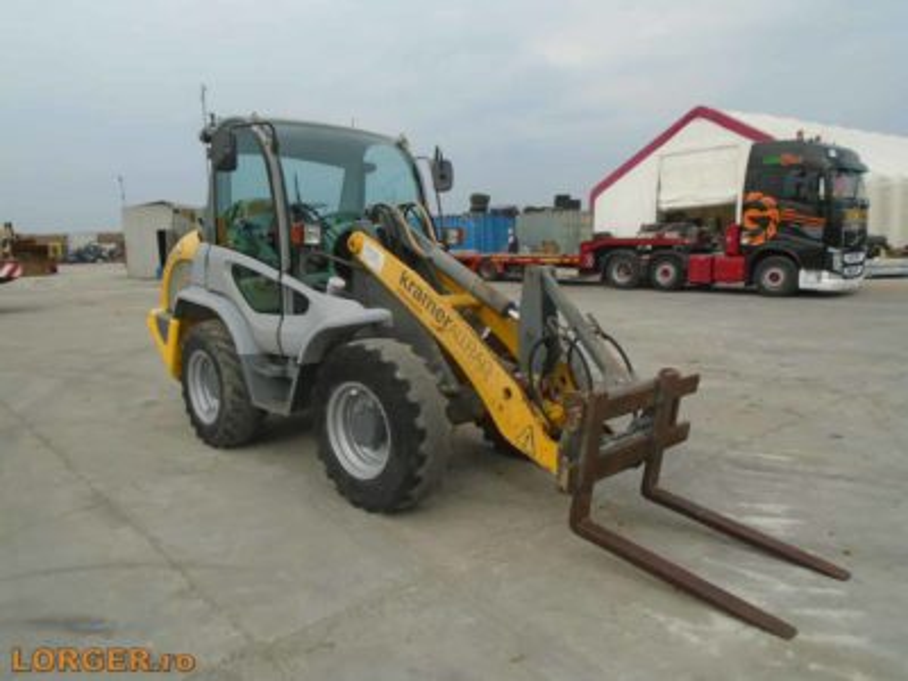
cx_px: 454
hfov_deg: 67.3
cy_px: 340
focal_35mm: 26
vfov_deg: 53.1
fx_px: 682
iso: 100
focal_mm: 4.6
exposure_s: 1/800
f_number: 3.2
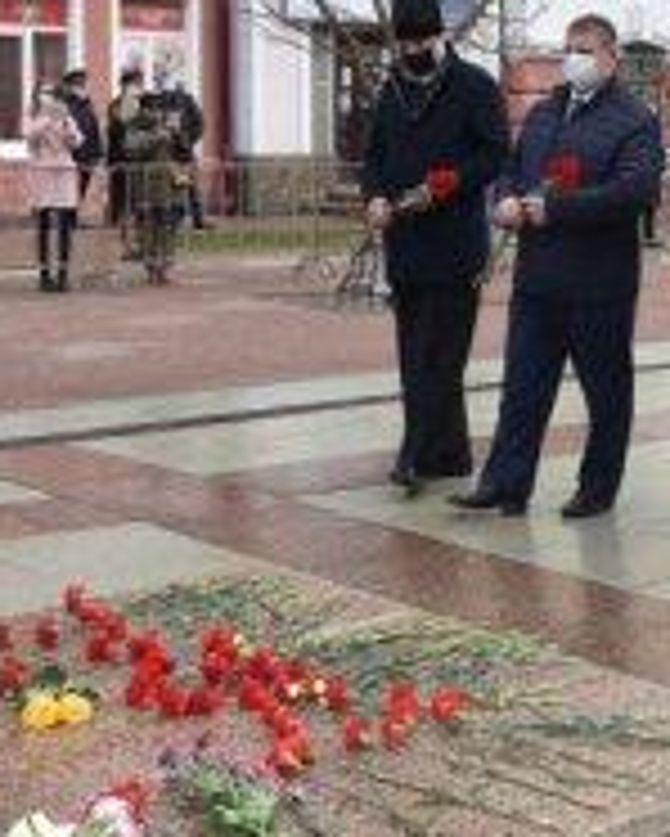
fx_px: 1762
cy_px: 313
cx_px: 706
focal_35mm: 71
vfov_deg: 26.6
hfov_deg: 20.7
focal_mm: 21
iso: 100
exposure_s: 1/250
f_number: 6.3
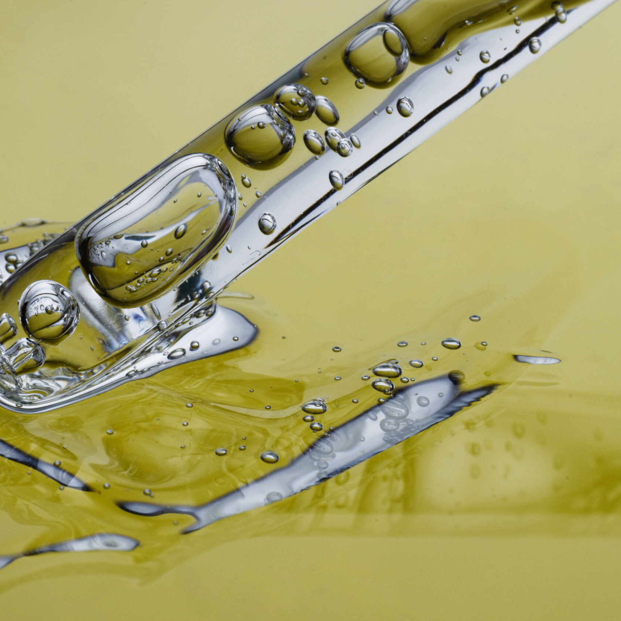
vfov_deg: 8.6
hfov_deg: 8.6
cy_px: 310
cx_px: 219
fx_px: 4113
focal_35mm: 203
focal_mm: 105
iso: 250
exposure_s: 1/125
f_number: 29
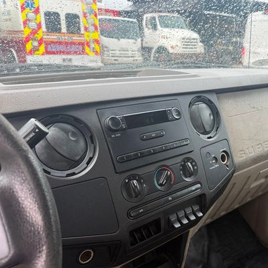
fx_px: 298
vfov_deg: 48.3
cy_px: 155
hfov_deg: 46.6
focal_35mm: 34
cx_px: 204
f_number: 1.78
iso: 50
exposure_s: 1/132
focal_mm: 6.76
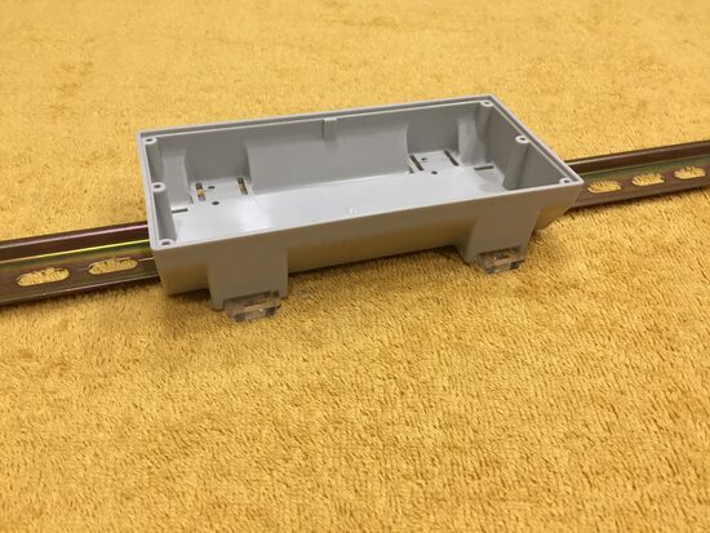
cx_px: 355
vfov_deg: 48.3
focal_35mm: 29
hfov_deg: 61.6
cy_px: 266
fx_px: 595
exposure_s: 1/33
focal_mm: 4.15
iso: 64
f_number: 2.2
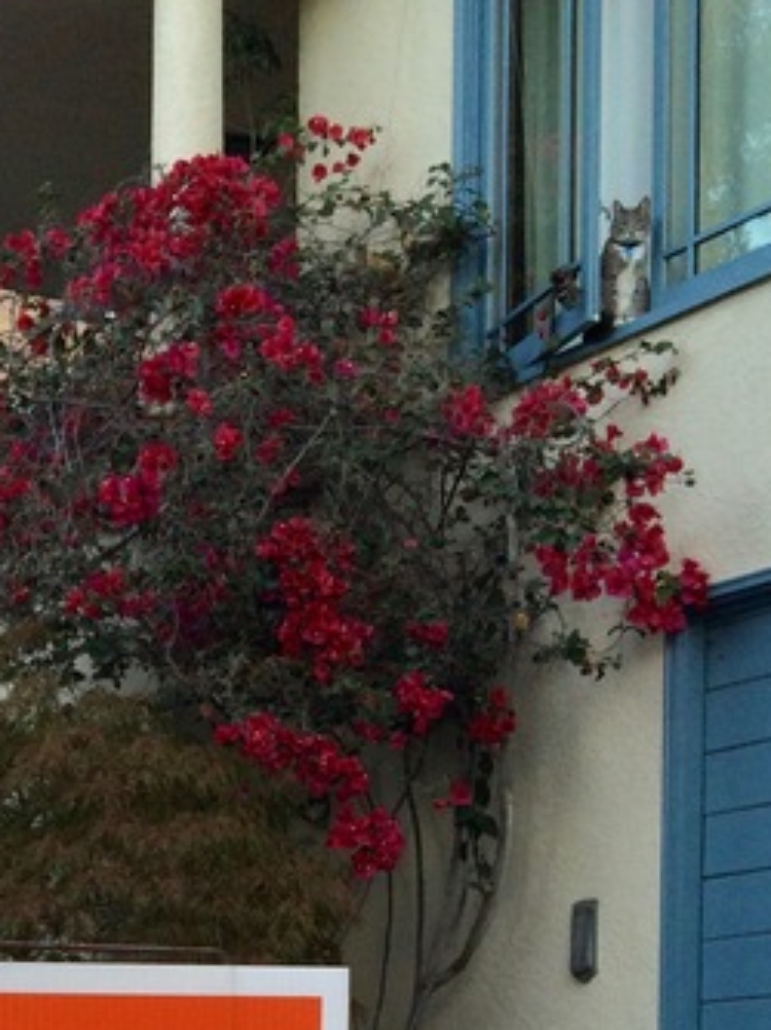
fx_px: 2409
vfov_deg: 22.2
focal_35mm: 81
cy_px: 1249
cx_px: -202
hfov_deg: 17.2
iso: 64
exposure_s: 1/120
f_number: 2.2
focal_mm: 4.15
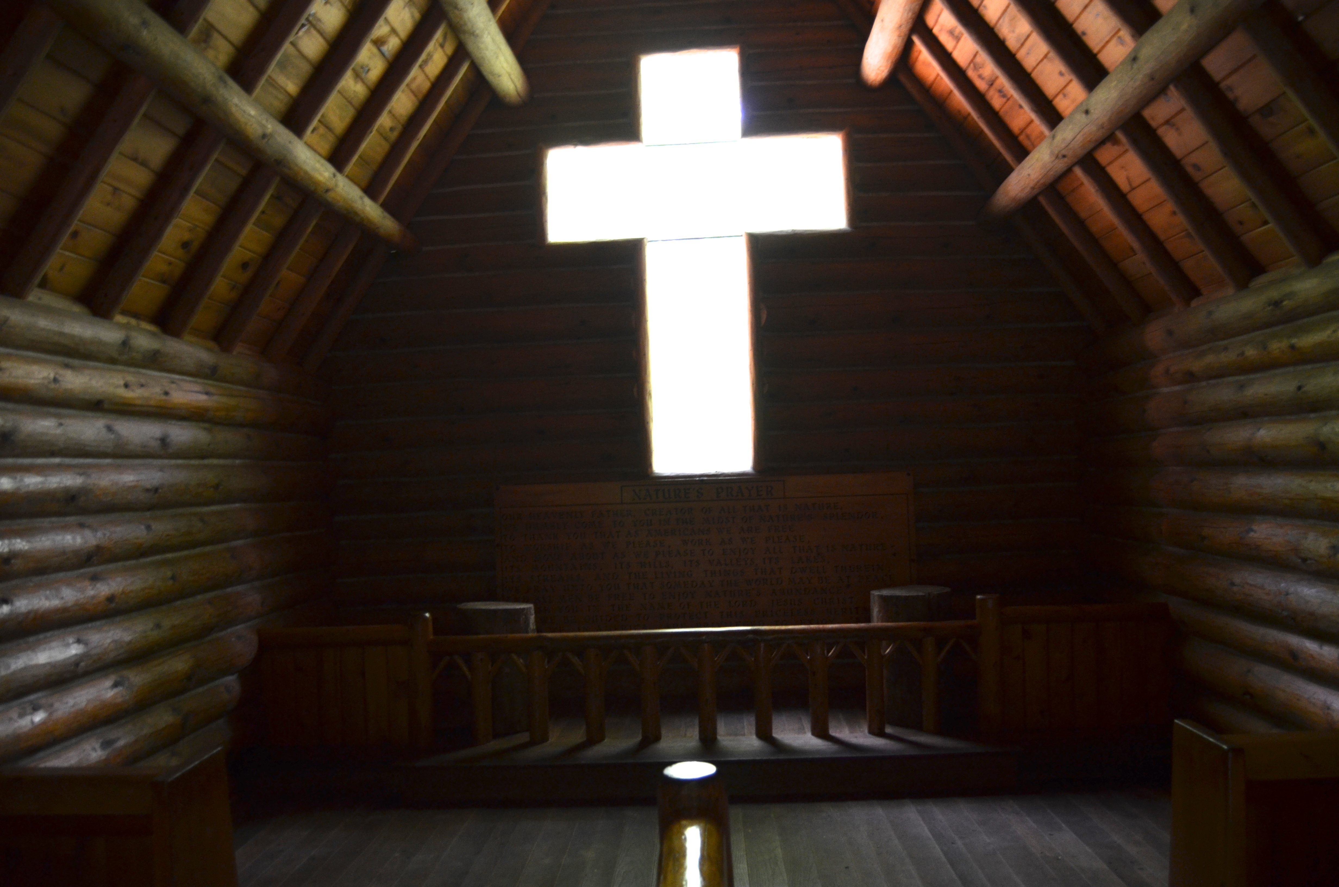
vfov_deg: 47.7
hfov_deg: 67.5
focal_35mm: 27
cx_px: 670
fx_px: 1002
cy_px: 444
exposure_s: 1/20
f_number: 3.5
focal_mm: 18
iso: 800
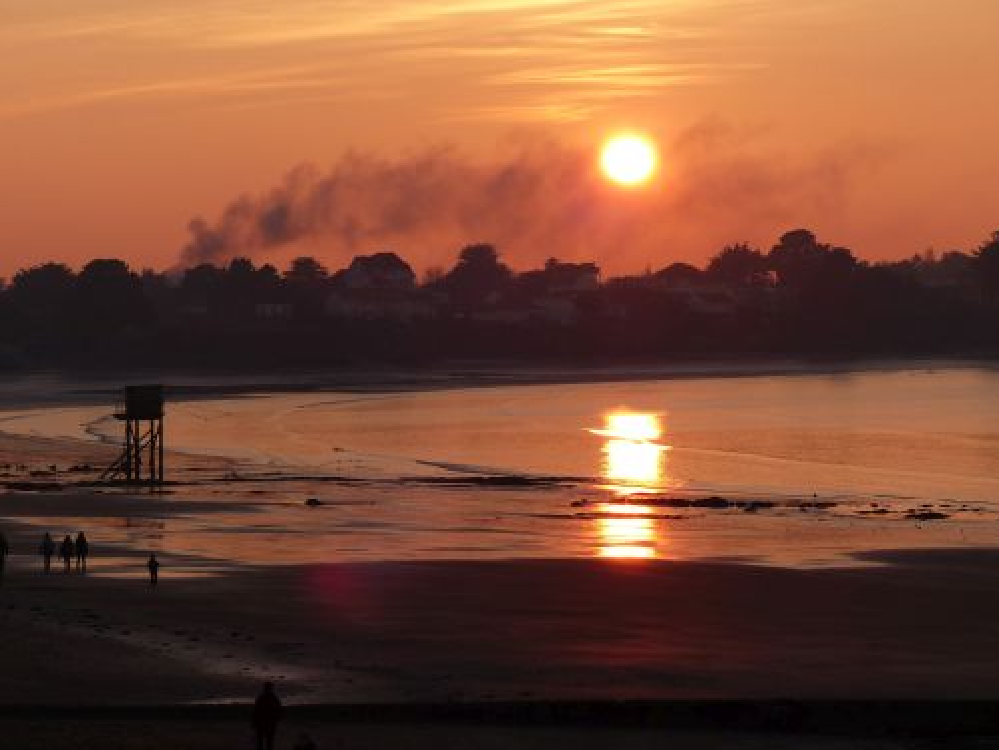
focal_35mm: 153
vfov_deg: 9.7
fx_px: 4417
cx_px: 501
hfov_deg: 12.9
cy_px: 375
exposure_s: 1/1000
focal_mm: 27.4
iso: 100
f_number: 4
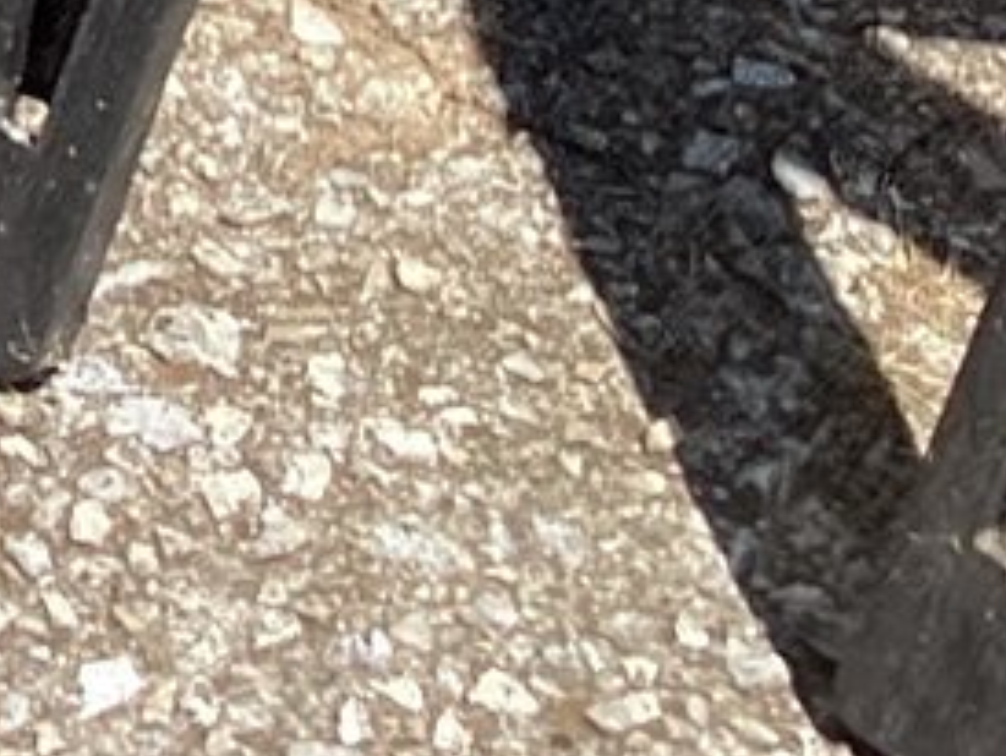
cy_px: -1062
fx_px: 4974
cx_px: -1034
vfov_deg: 8.0
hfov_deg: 10.6
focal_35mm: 171
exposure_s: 1/529
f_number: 2.4
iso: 25
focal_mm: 3.3
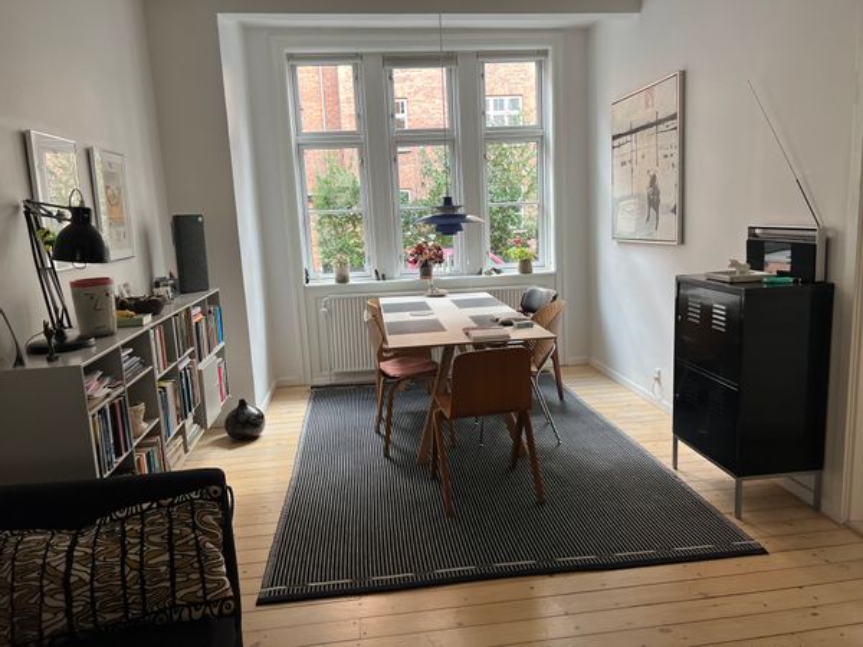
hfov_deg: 67.3
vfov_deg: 53.1
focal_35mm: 26
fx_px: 648
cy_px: 324
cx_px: 432
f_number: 1.5
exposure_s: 1/121
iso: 125
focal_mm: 5.7
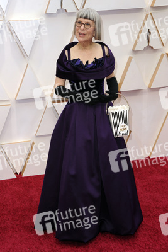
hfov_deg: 20.0
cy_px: 126
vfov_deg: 29.6
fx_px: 476
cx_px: 84
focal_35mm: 68
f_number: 7.1
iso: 1000
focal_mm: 68
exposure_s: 1/250
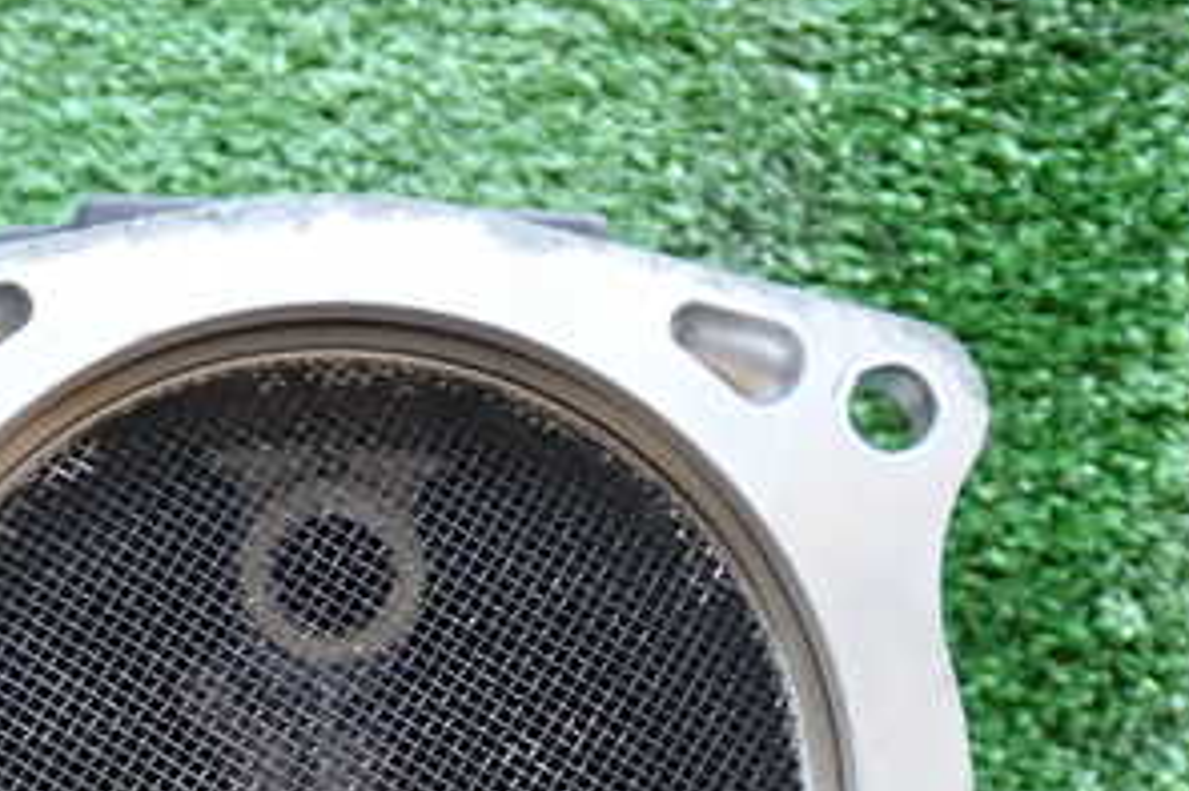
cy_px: 839
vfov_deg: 17.4
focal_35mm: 76
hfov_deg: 26.3
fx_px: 2509
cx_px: 269
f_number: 2.5
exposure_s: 1/40
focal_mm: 6.37
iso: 200
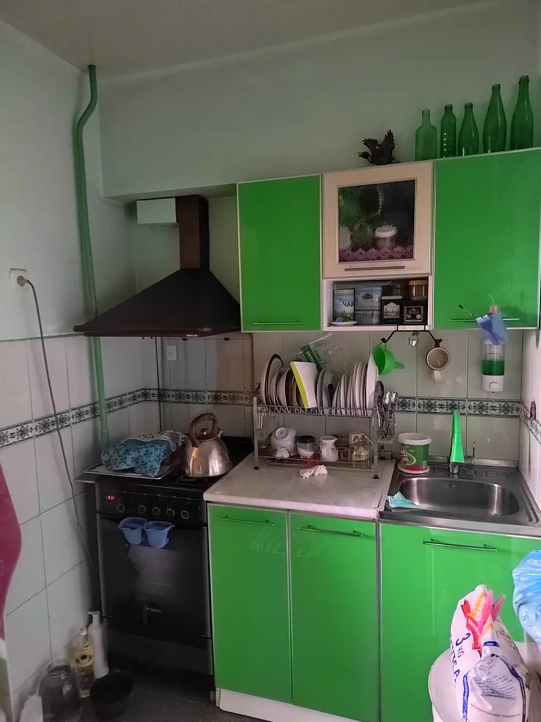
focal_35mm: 23
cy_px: 361
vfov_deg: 73.9
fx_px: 479
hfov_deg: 58.9
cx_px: 270
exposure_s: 1/33.3
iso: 4800
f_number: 1.9
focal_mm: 5.52
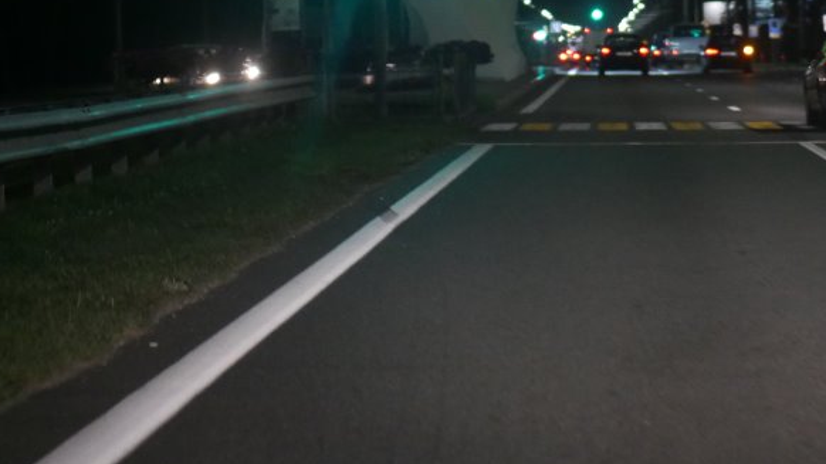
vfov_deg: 7.3
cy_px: -65
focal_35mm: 165
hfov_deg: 13.0
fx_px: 3613
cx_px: 681
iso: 3200
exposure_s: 1/200
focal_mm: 43
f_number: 1.7
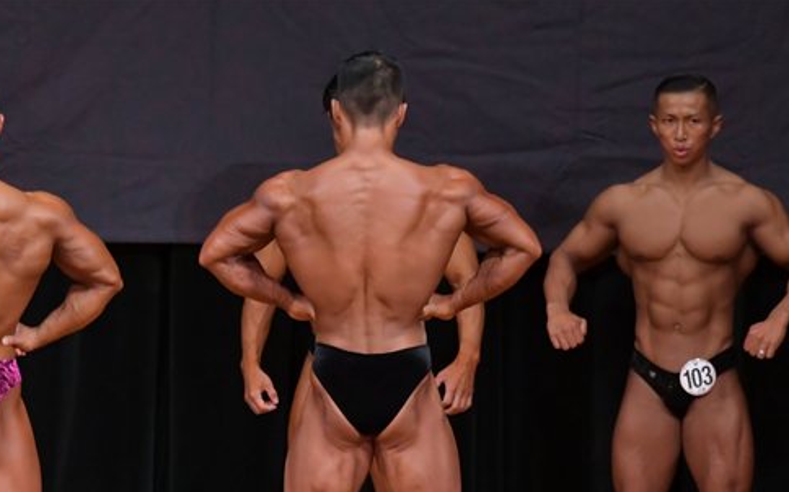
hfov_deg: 4.5
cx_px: 196
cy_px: 417
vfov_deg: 2.8
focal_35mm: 465
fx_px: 9994
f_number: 5.6
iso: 4000
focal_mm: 190
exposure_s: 1/400
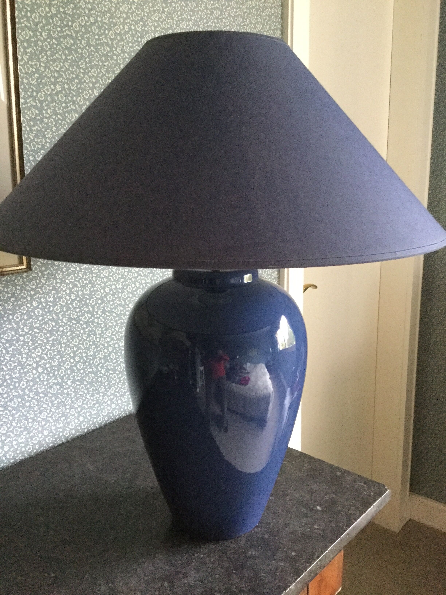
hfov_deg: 45.4
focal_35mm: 31
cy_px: 298
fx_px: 533
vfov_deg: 58.4
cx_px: 223
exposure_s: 1/17
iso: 320
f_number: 2.4
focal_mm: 3.3
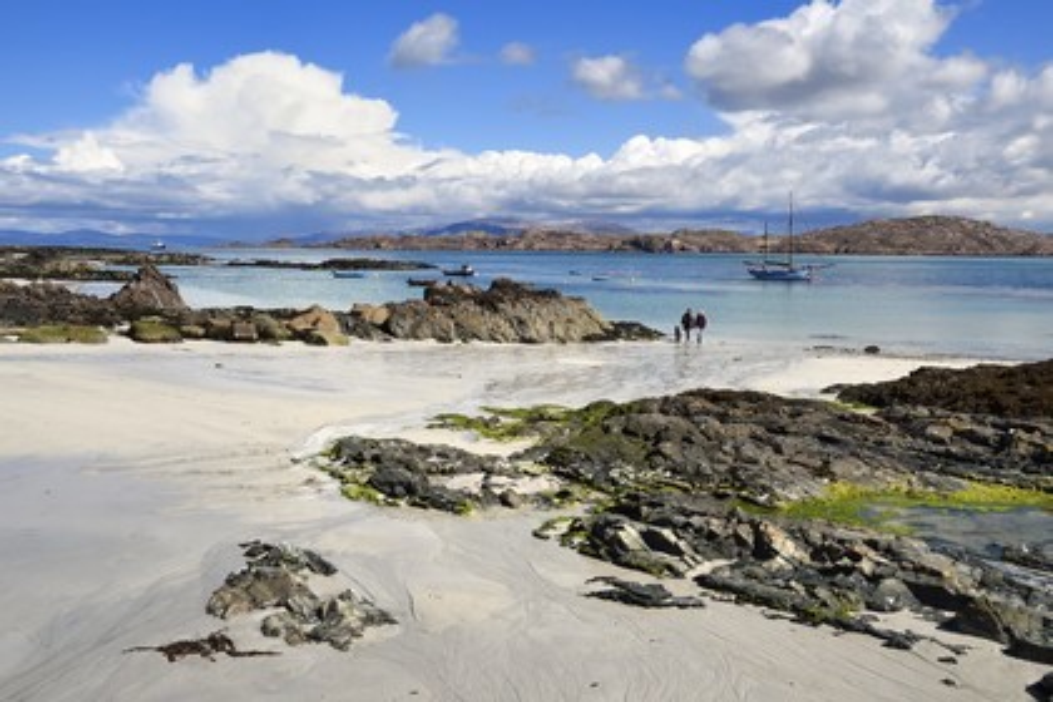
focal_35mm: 32
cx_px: 526
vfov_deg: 41.1
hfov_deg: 58.7
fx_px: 936
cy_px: 351
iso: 200
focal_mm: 32
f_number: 16
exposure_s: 1/250
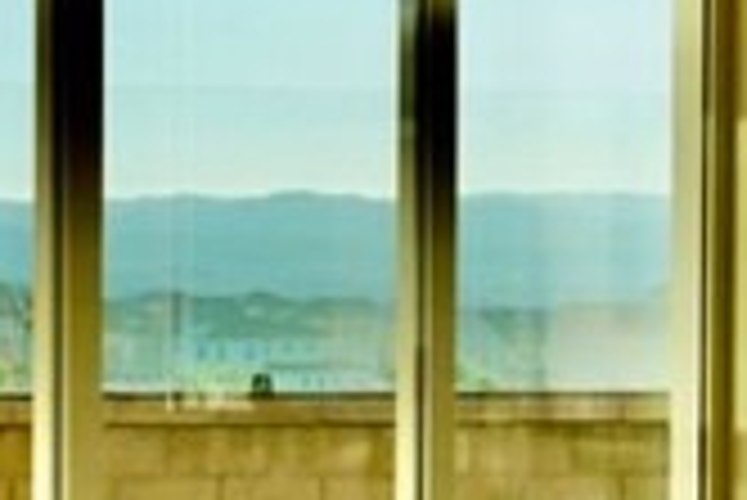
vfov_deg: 9.3
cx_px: 630
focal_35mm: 148
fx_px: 3074
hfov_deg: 13.8
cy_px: 288
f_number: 6.3
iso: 100
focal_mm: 16
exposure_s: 1/400
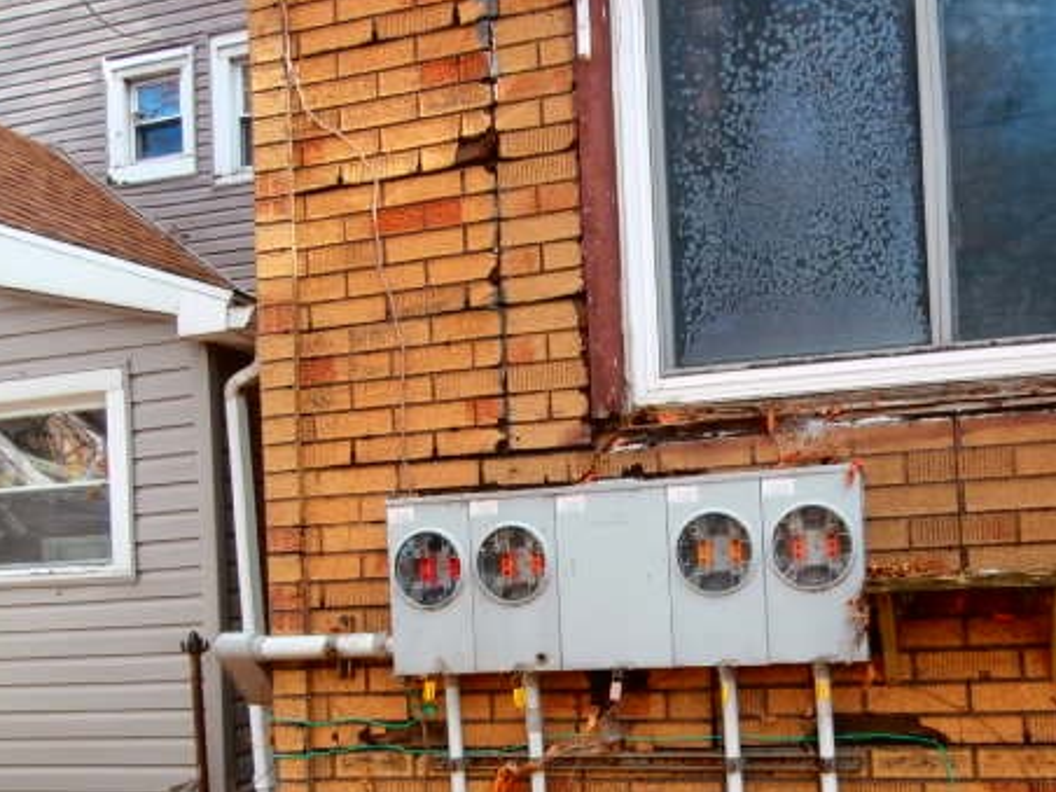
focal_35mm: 34
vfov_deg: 41.2
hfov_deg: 53.5
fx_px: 1037
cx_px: 647
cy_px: 540
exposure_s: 1/125
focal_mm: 4.2
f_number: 3
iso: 100
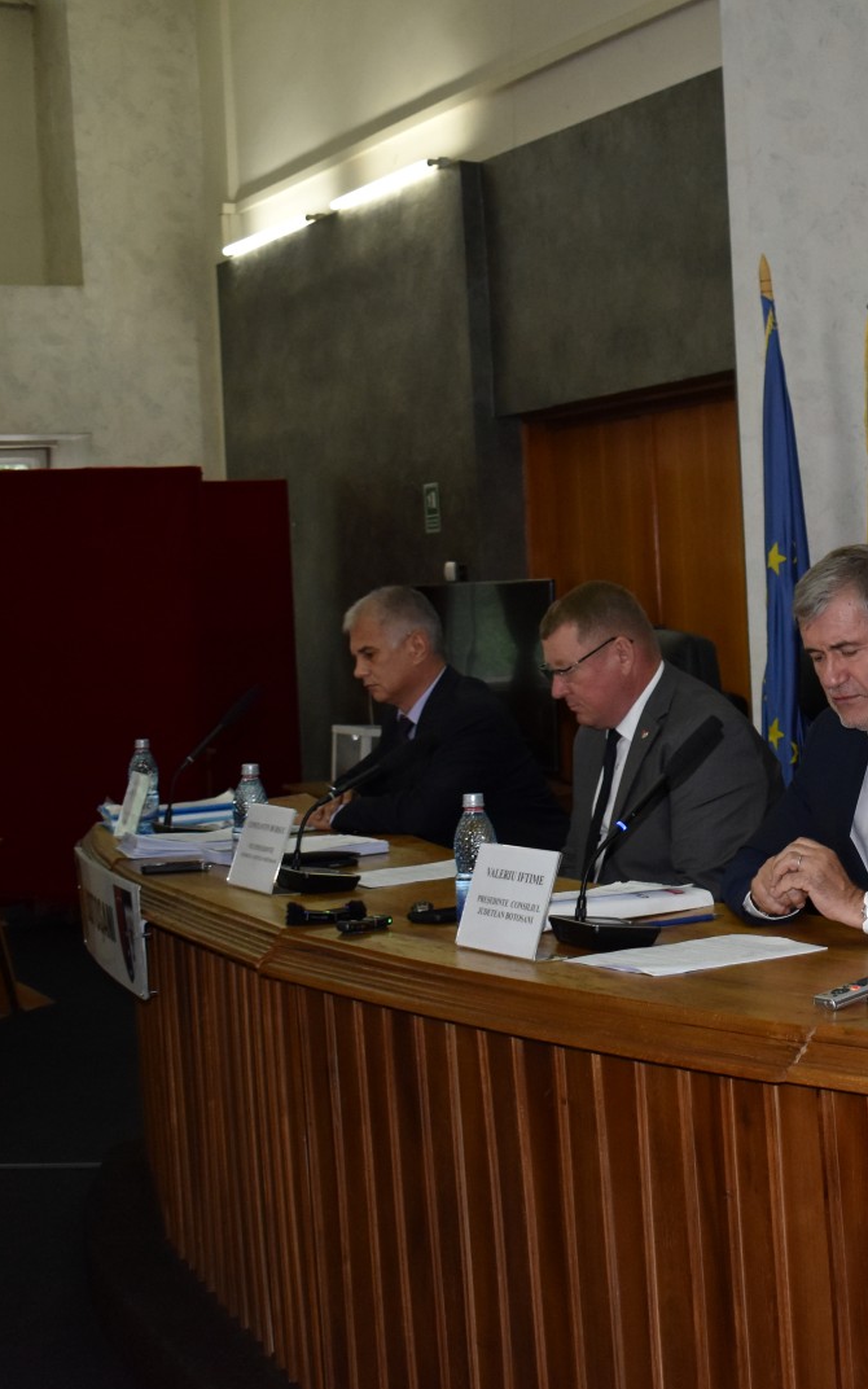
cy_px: 698
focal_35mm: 58
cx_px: 903
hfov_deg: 21.5
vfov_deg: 35.2
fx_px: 2187
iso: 1000
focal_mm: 25
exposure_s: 1/125
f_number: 4
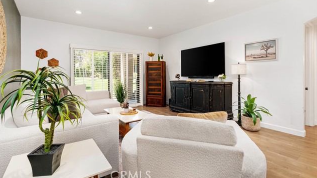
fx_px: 151
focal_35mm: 18
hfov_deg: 92.7
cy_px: 76
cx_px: 157
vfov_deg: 60.7
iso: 320
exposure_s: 1/6
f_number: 6.7
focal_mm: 17
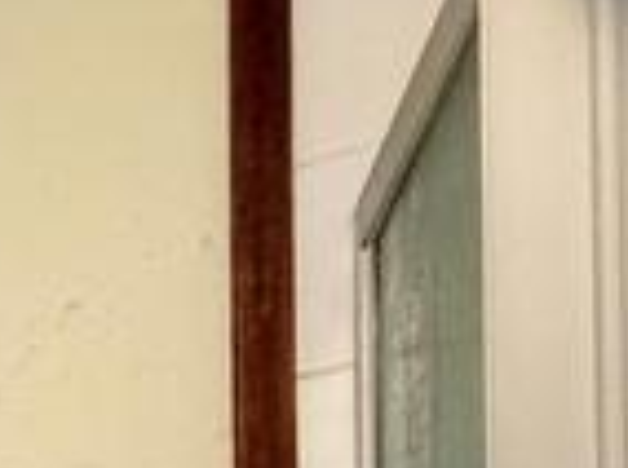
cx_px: -920
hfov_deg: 14.5
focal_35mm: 79
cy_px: 1210
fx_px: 1431
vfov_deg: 12.8
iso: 500
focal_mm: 2.22
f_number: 2.2
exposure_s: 1/50
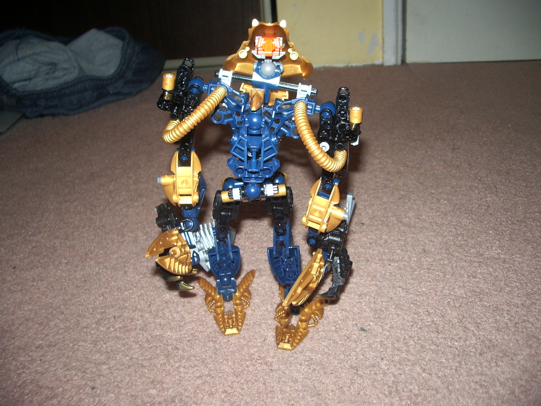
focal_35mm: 35
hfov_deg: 52.6
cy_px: 203
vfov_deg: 40.7
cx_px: 270
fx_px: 547
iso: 100
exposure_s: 1/40
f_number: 2.6
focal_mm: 5.8
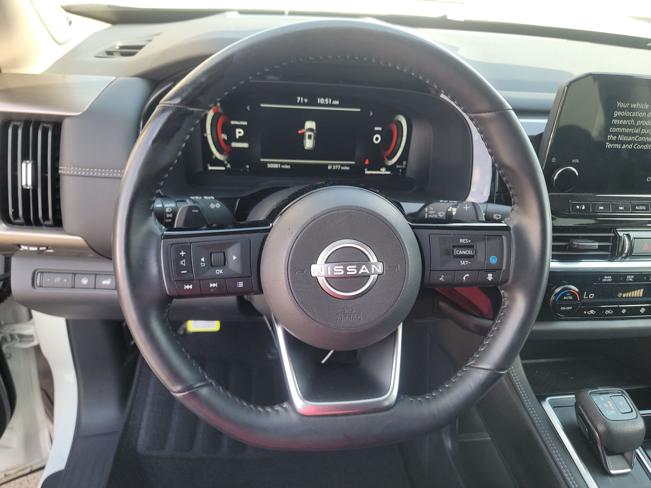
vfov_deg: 56.8
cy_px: 244
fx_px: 451
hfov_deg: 71.6
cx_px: 326
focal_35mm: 24
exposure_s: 1/59
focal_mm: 6.7
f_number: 1.8
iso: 57
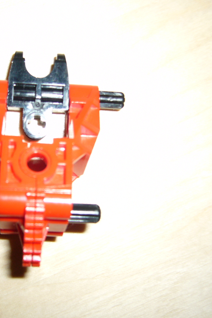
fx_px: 433
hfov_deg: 27.0
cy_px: 158
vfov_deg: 40.3
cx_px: 42
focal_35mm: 49
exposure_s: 1/30
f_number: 2.8
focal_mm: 5.8
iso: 100
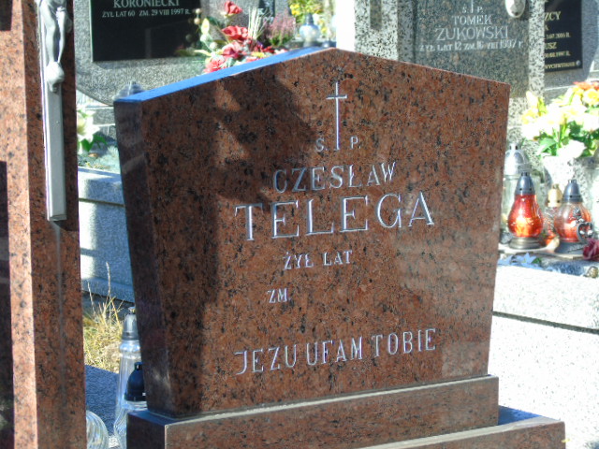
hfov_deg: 15.9
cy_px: 224
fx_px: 2146
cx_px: 300
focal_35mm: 124
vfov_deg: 12.0
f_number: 4.6
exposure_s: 1/125
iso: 80
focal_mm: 22
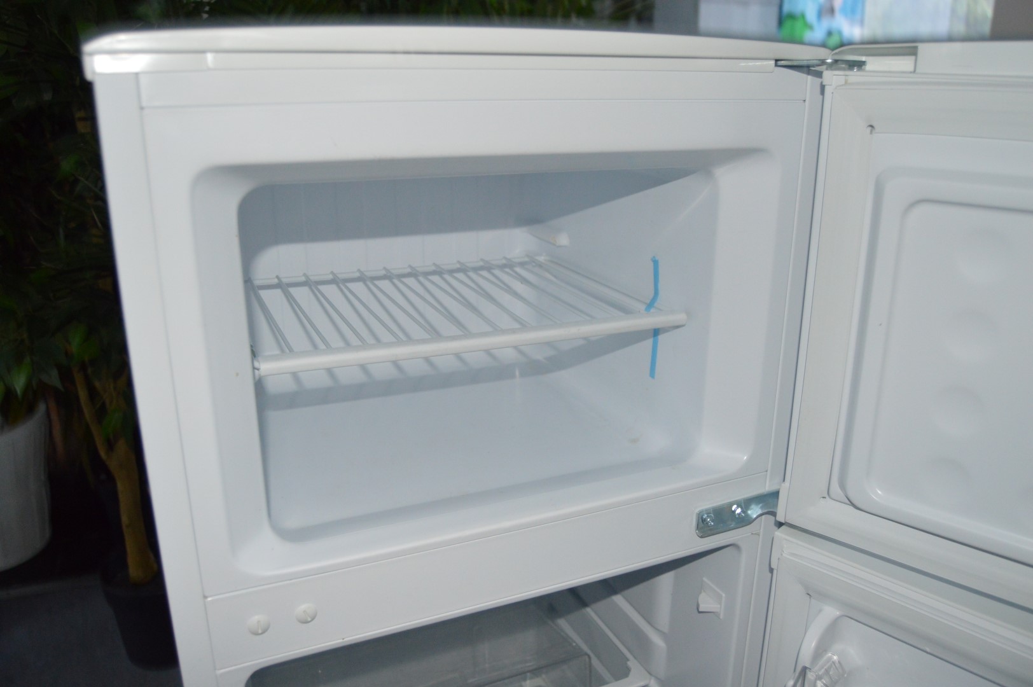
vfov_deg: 45.6
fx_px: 817
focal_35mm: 28
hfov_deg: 64.6
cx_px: 516
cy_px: 344
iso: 1400
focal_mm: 19
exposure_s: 1/60
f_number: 3.5
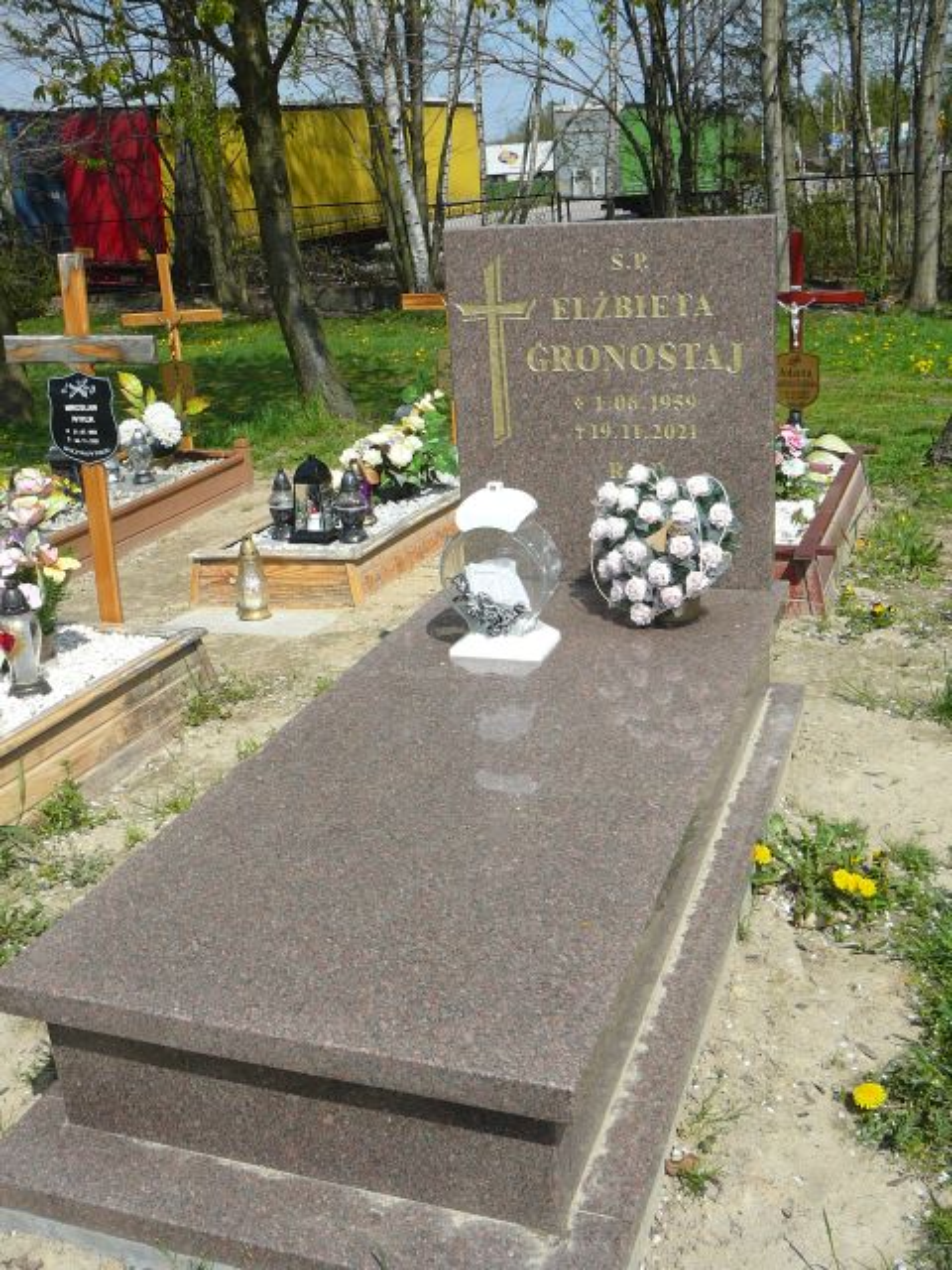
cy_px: 635
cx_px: 476
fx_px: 1283
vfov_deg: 52.6
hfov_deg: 40.7
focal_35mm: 35
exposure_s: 1/500
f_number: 5
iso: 80
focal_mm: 5.2
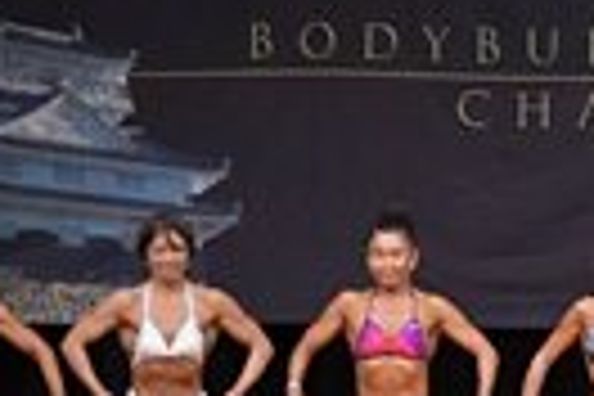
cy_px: 158
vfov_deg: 3.5
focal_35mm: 393
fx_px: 6484
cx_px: 830
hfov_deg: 5.2
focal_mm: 45
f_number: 5.6
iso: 4000
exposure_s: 1/400
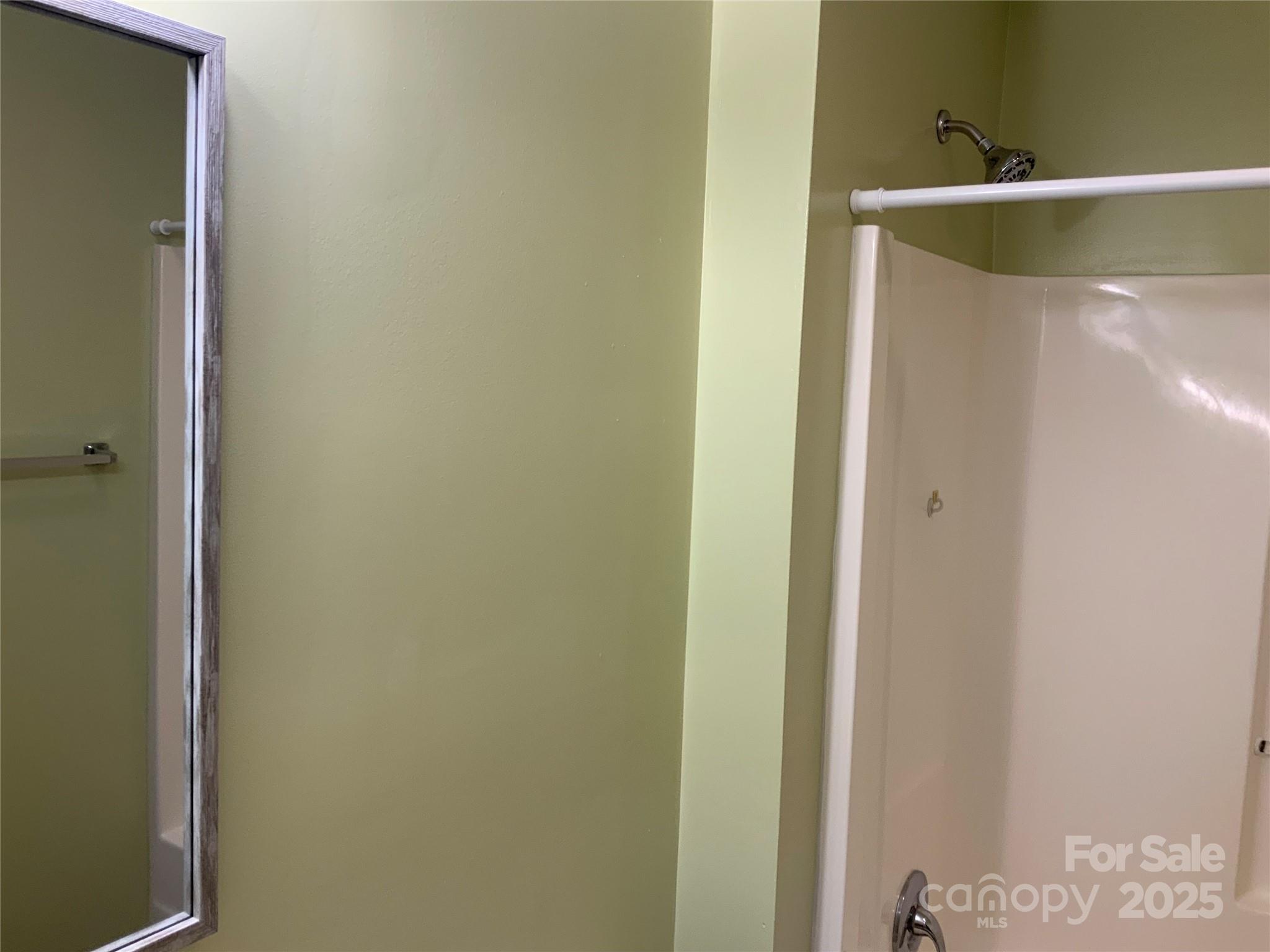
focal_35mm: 29
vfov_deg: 48.2
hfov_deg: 61.7
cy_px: 476
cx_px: 635
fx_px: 1064
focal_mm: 3
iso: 40
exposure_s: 1/120
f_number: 1.8
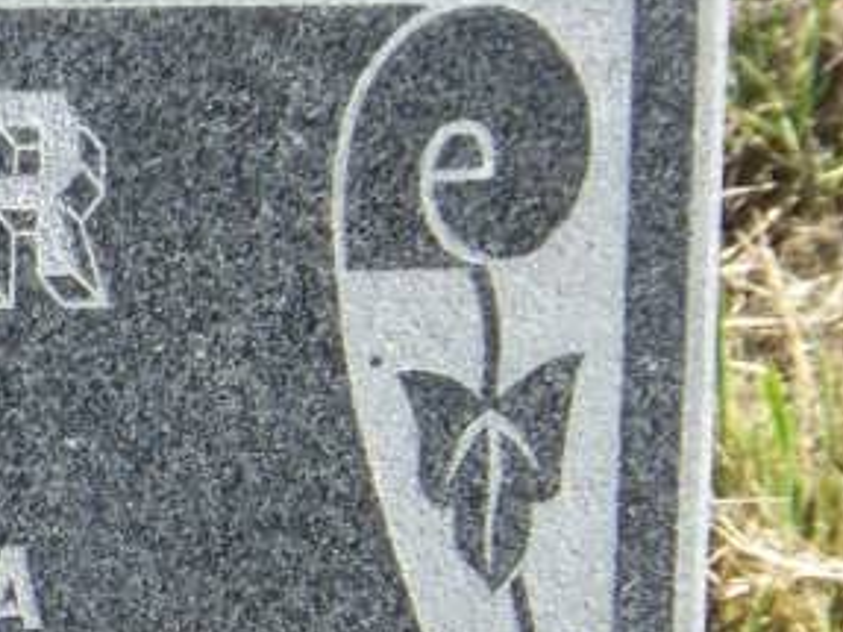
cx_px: -379
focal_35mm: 443
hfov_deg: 4.5
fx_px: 10784
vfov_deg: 3.4
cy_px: 579
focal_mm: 17.6
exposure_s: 1/400
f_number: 3.2
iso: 64
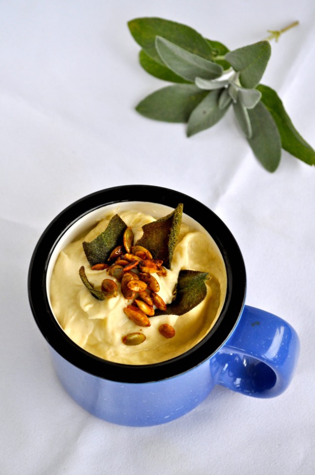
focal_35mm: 69
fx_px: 908
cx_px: 158
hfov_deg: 19.7
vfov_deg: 29.3
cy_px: 238
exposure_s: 1/160
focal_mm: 46
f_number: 6.3
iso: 200
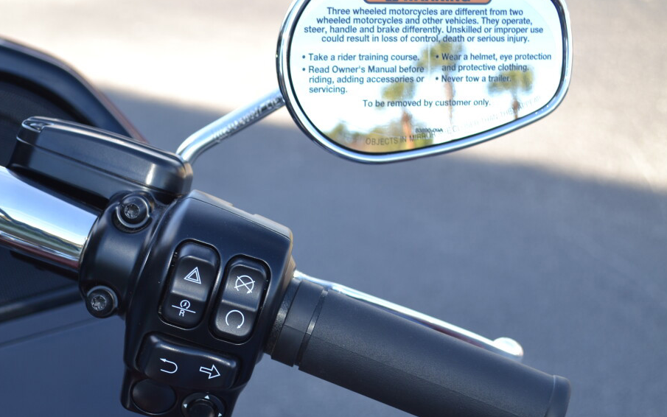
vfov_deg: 16.9
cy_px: 249
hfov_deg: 26.7
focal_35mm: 77
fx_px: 1400
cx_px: 246
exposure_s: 1/80
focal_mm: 38
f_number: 5
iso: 100
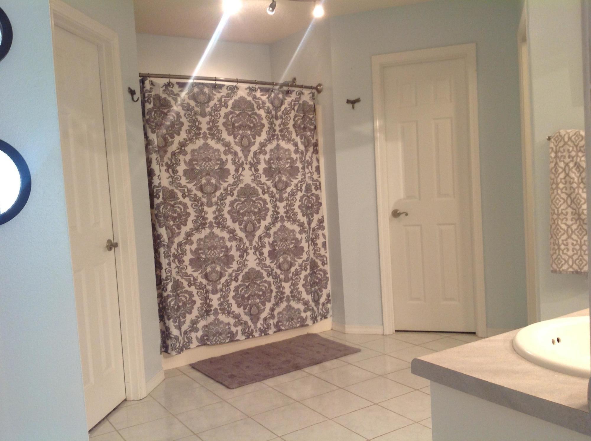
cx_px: 296
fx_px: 597
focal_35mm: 35
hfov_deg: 52.7
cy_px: 220
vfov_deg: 40.6
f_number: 2.4
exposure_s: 1/15
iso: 100
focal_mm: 4.28
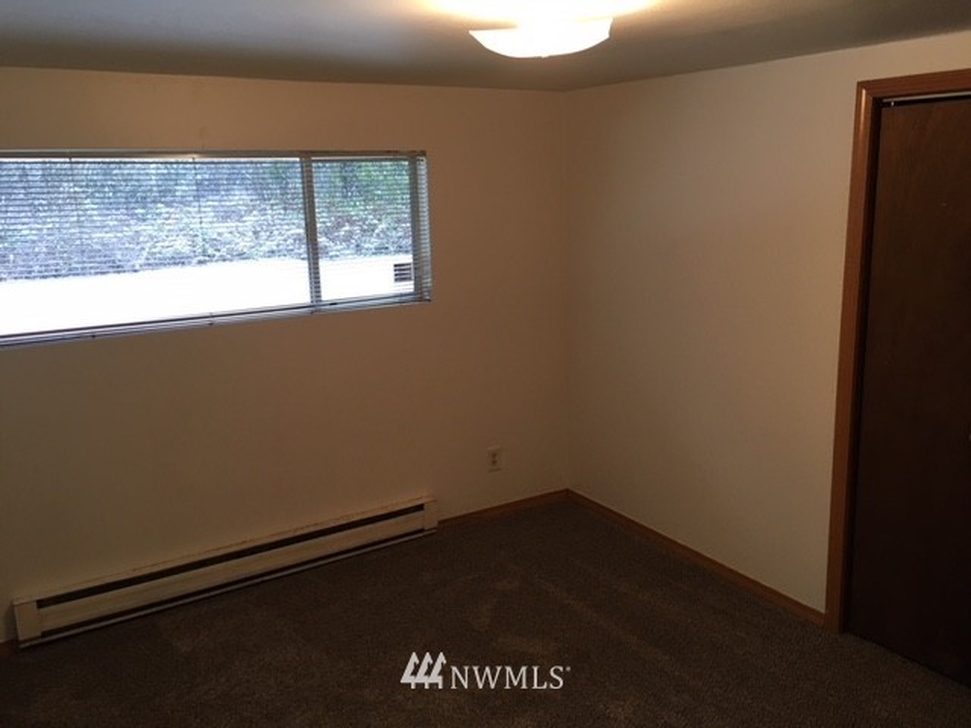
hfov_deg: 61.7
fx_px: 813
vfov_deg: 48.2
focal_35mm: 29
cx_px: 486
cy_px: 364
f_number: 2.2
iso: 100
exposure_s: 1/30
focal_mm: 4.15
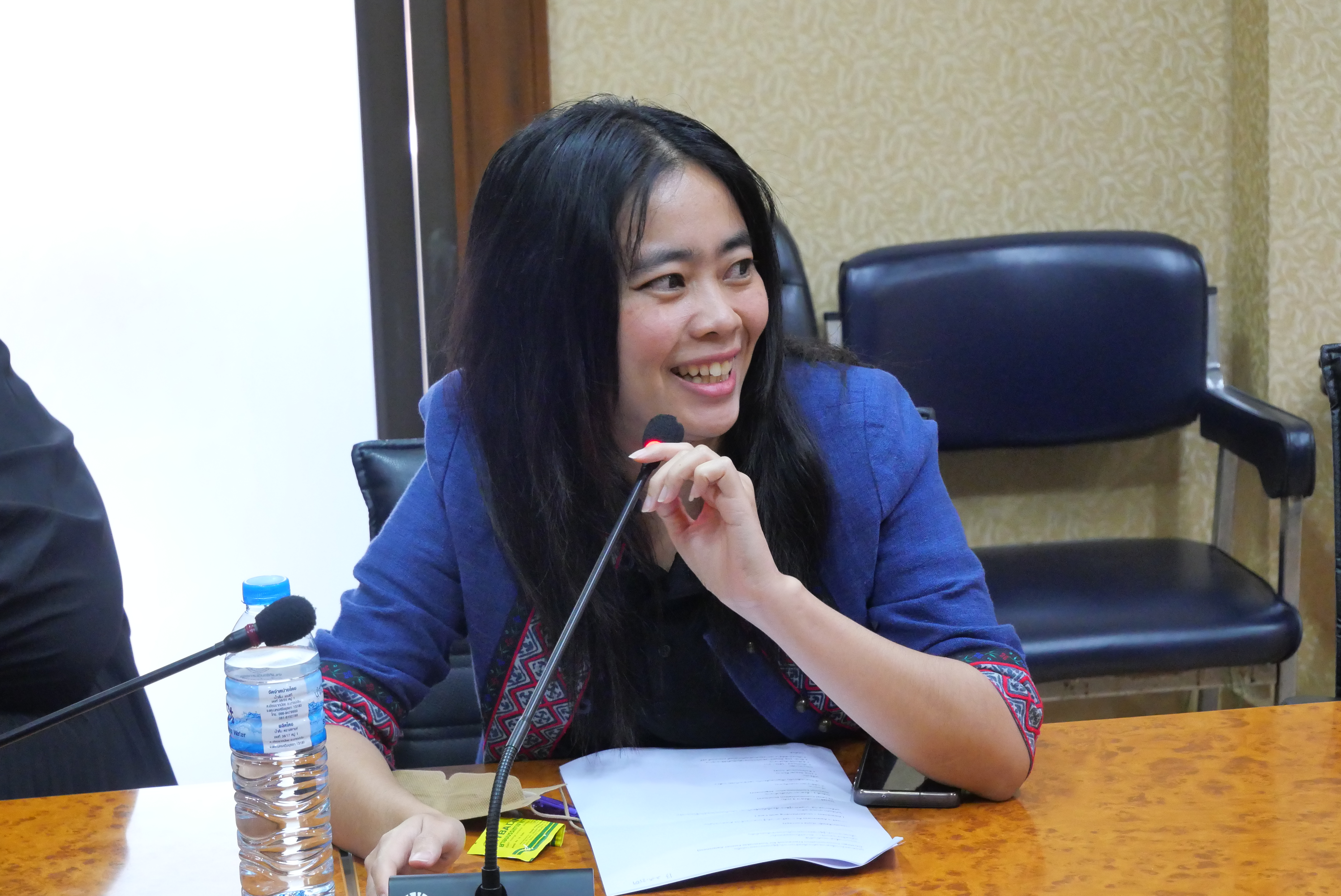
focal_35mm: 95
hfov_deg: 21.4
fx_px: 3541
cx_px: 670
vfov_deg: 14.4
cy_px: 448
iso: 3200
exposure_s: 1/30
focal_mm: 46
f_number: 5.6
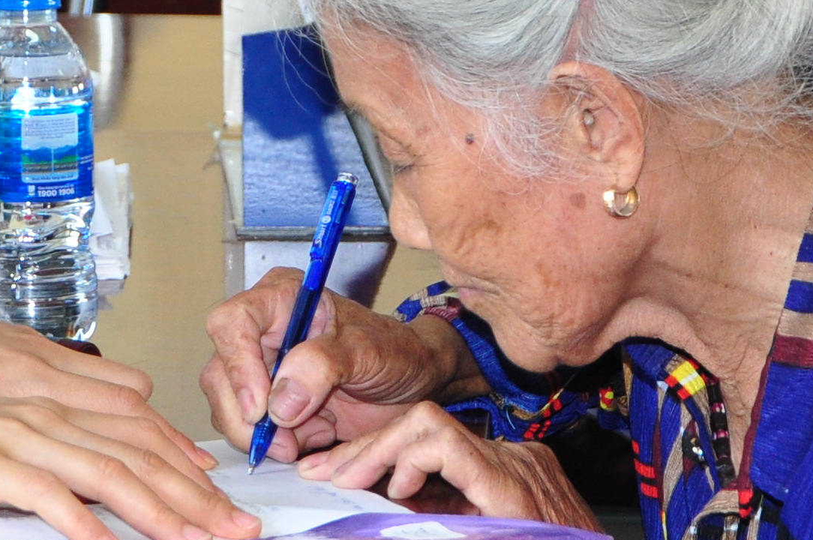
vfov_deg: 3.7
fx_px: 8301
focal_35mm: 368
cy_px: -37
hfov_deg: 5.6
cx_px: 4
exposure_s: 1/60
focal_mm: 62
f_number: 5.3
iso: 500
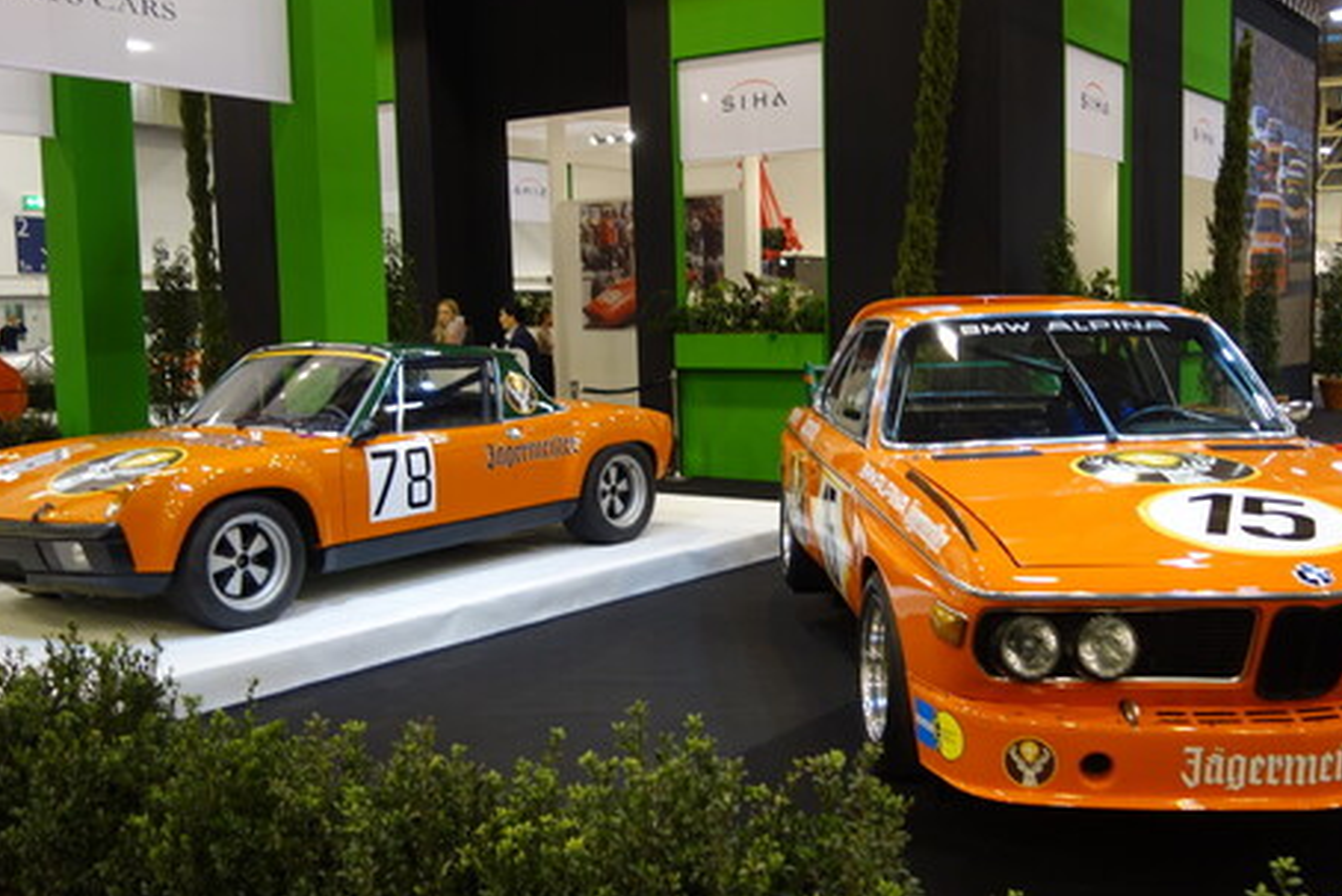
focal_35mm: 37
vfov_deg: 36.0
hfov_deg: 51.5
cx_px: 807
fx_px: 1380
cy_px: 455
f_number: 1.8
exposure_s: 1/60
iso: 125
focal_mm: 10.4
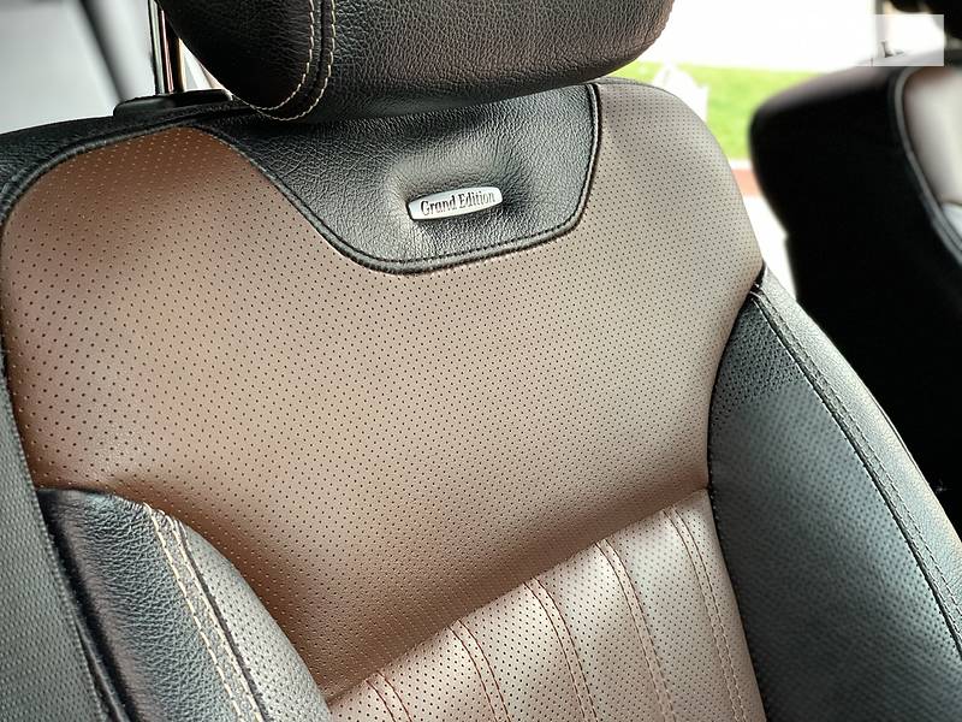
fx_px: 1445
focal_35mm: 52
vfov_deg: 28.0
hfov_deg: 36.8
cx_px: 481
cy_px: 361
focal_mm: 6
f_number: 2.4
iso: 160
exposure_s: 1/60
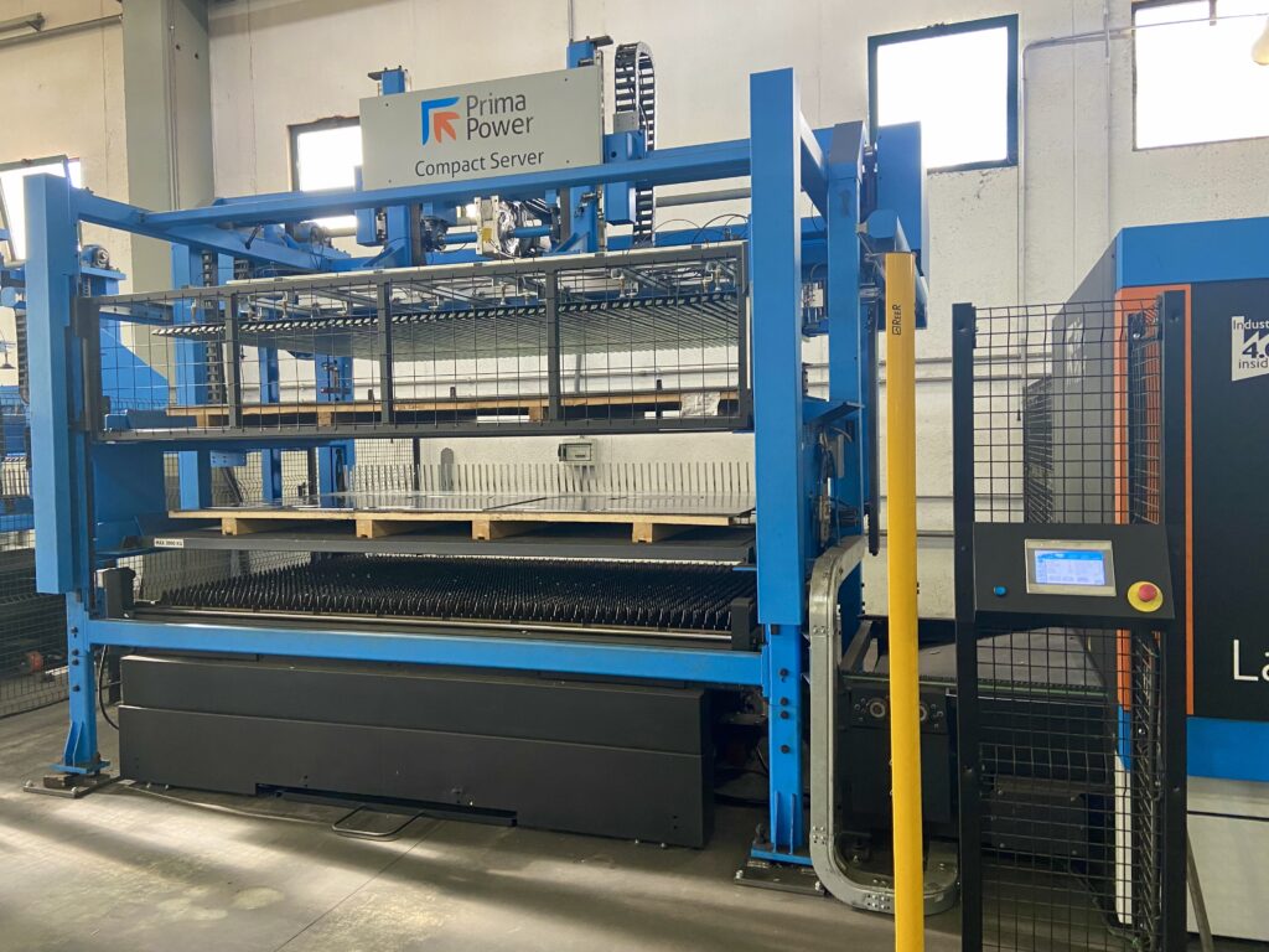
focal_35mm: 26
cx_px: 634
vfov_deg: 53.1
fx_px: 953
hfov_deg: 67.3
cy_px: 476
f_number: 1.8
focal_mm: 4.25
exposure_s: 1/60
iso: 160
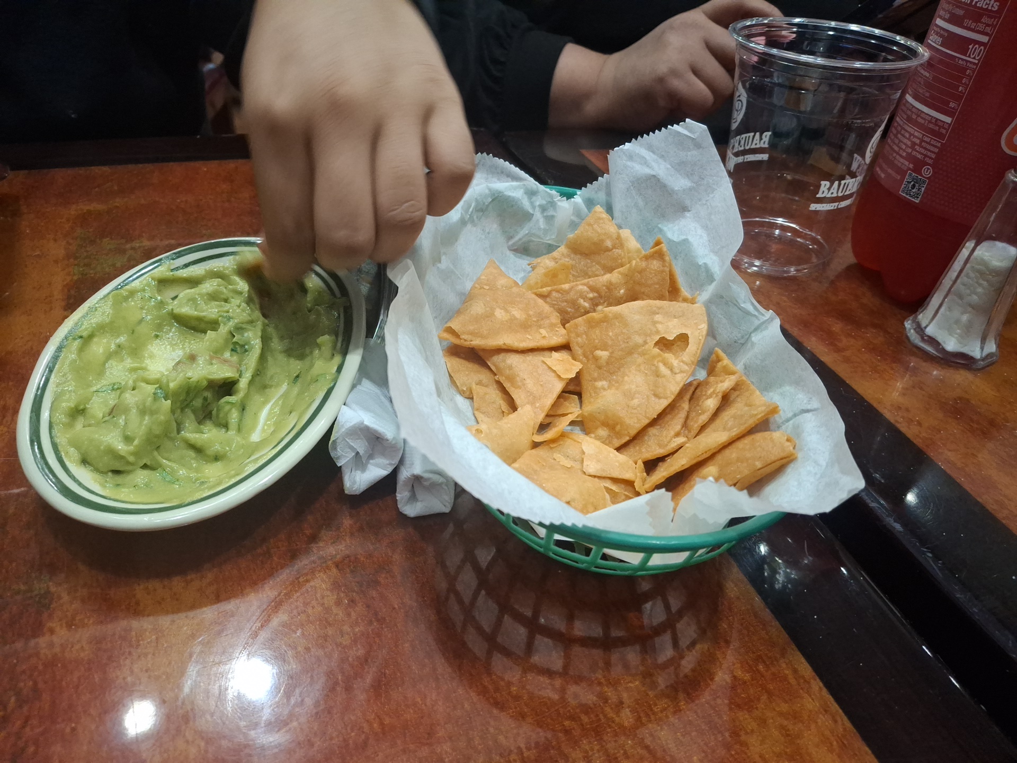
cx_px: 508
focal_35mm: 25
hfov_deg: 69.4
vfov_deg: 54.9
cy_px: 382
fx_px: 734
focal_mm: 4.69
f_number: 1.8
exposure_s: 1/30
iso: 268
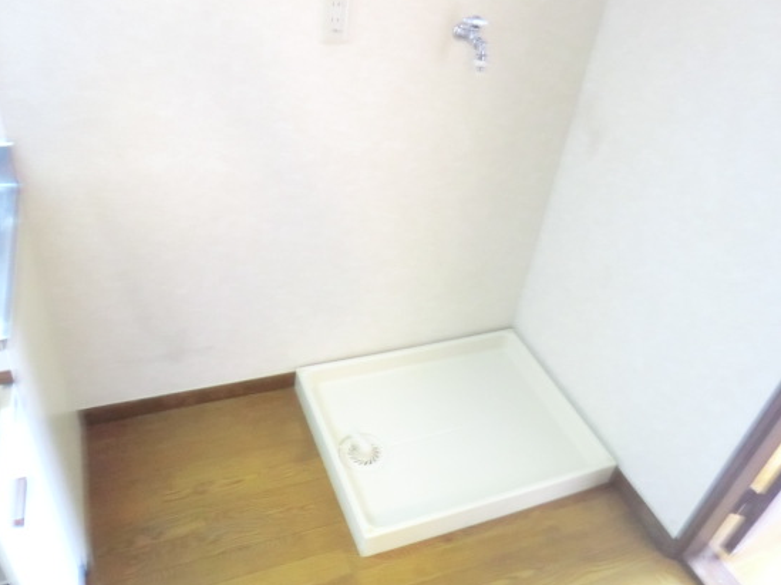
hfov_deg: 63.5
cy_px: 286
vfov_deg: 49.7
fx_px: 631
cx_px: 394
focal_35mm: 28
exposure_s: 1/10
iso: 800
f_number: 3.2
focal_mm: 4.3
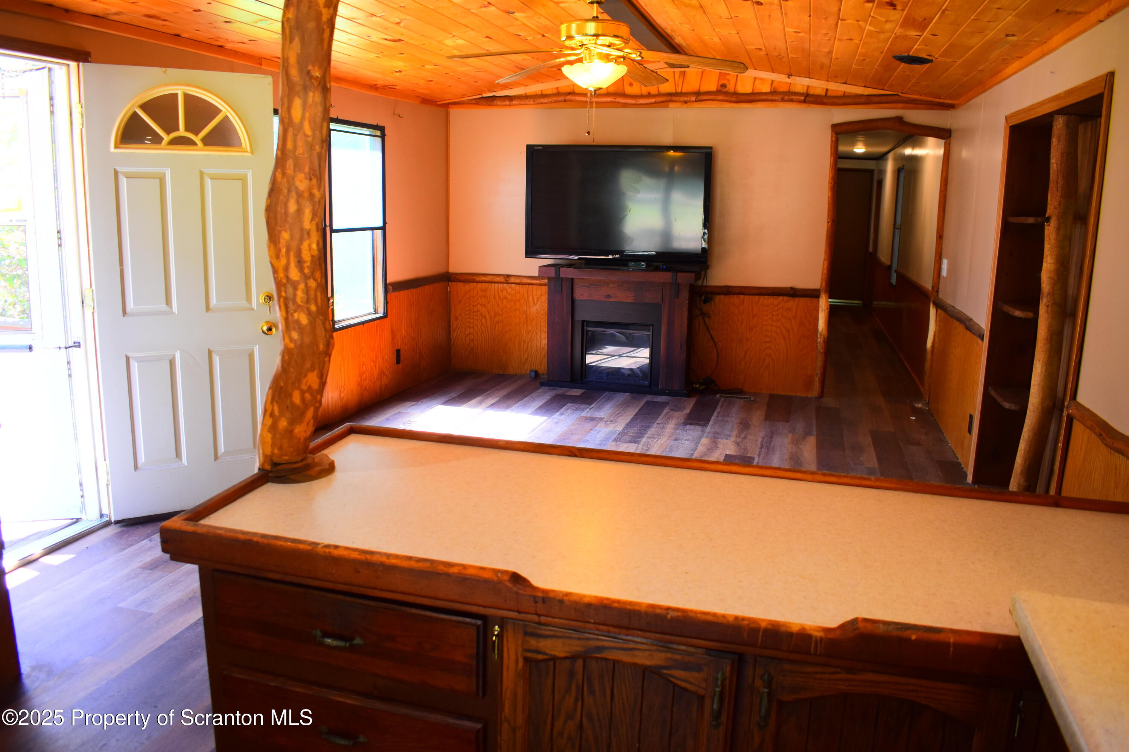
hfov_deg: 67.4
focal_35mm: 27
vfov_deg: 47.9
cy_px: 376
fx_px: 847
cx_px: 564
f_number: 4
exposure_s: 1/60
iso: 400
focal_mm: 18
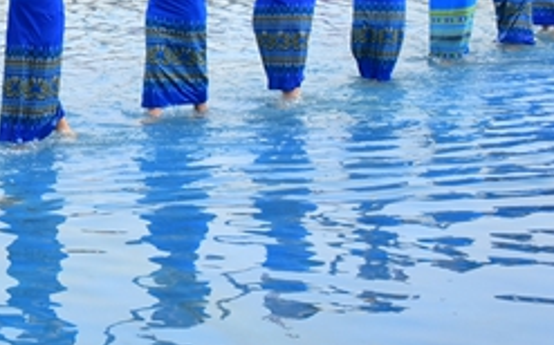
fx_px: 1795
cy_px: 12
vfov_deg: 10.9
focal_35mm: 119
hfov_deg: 16.4
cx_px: -213
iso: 100
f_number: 5
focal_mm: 24
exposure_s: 1/320
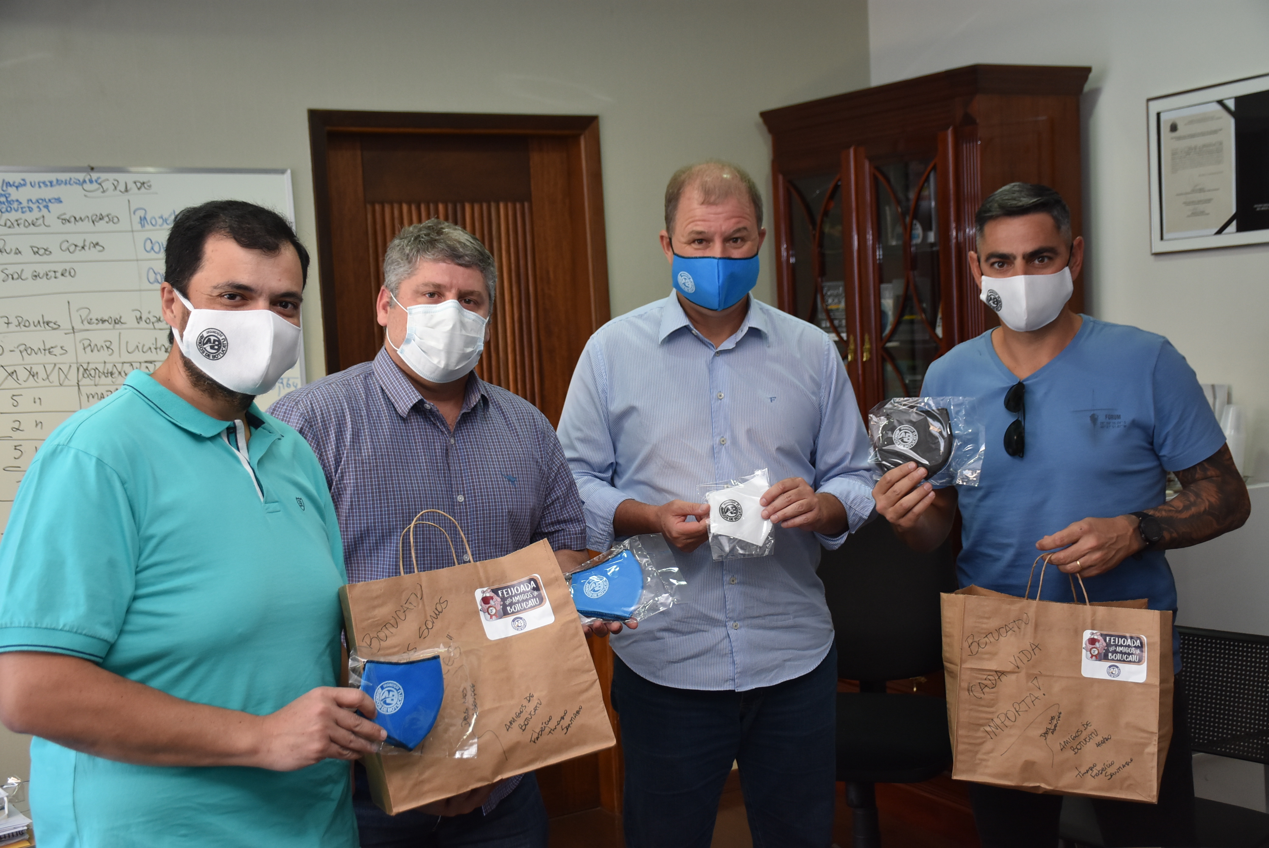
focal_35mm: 45
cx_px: 634
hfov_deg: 43.6
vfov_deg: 29.9
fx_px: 1587
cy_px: 424
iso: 720
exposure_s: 1/60
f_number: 4
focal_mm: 30
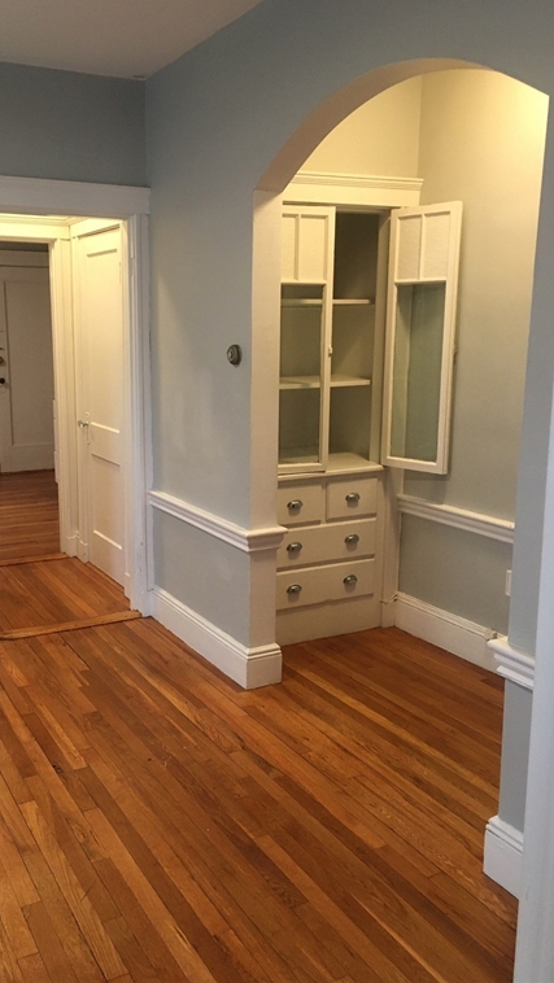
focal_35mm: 32
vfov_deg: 61.0
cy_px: 486
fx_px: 835
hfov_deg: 36.6
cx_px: 218
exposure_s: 1/30
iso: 125
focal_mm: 4.15
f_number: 2.2
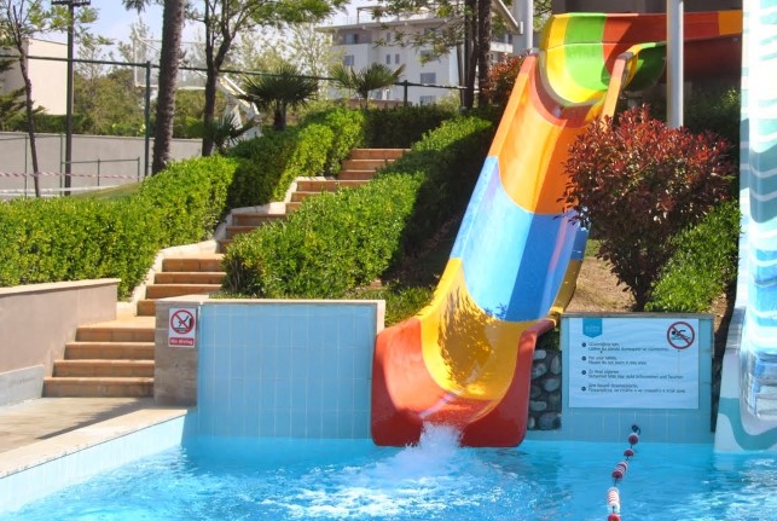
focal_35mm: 83
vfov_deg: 16.5
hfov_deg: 24.2
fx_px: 1792
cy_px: 164
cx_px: 601
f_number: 8
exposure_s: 1/250
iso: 100
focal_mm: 31
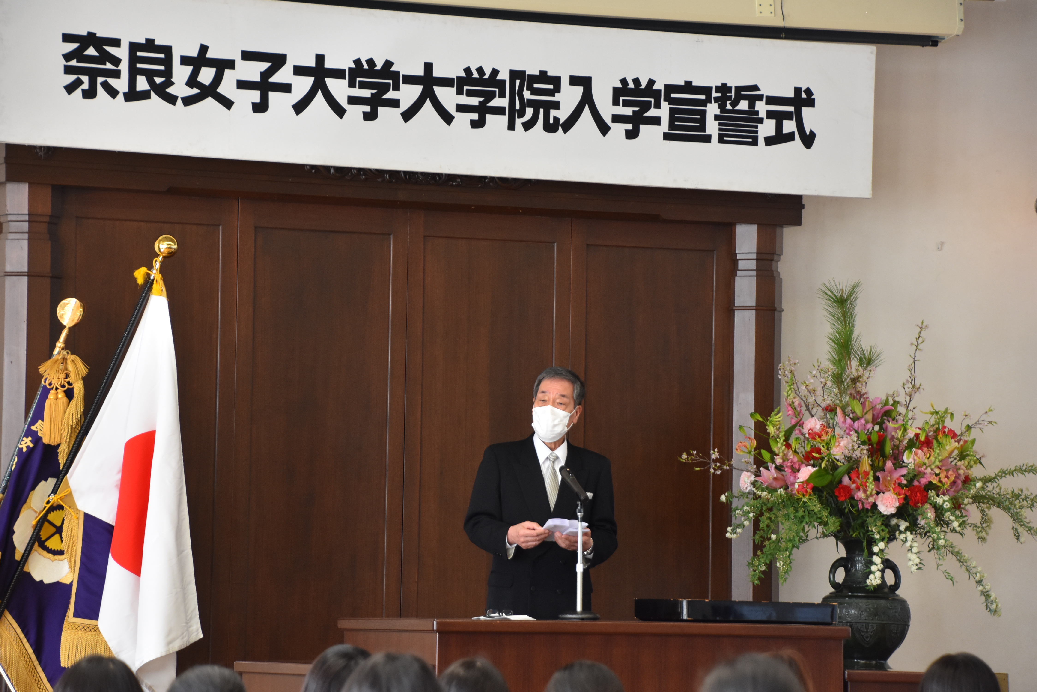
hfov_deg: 12.4
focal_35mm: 165
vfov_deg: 8.3
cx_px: 518
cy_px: 346
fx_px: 4754
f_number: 5.6
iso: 800
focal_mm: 110
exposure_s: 1/60
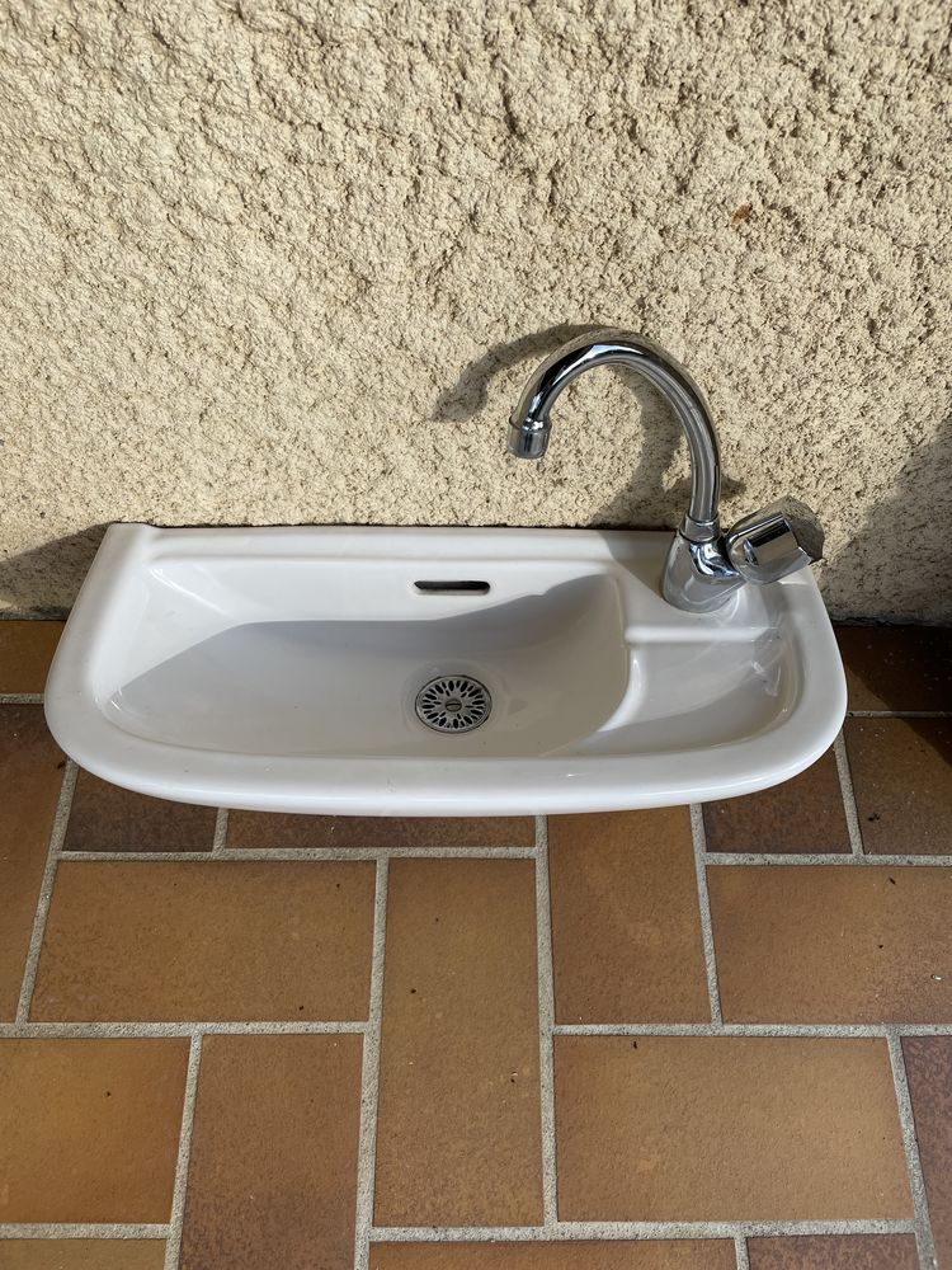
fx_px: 953
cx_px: 476
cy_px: 635
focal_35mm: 26
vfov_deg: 67.3
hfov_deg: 53.1
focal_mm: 4.2
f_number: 1.6
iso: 32
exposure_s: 1/1304
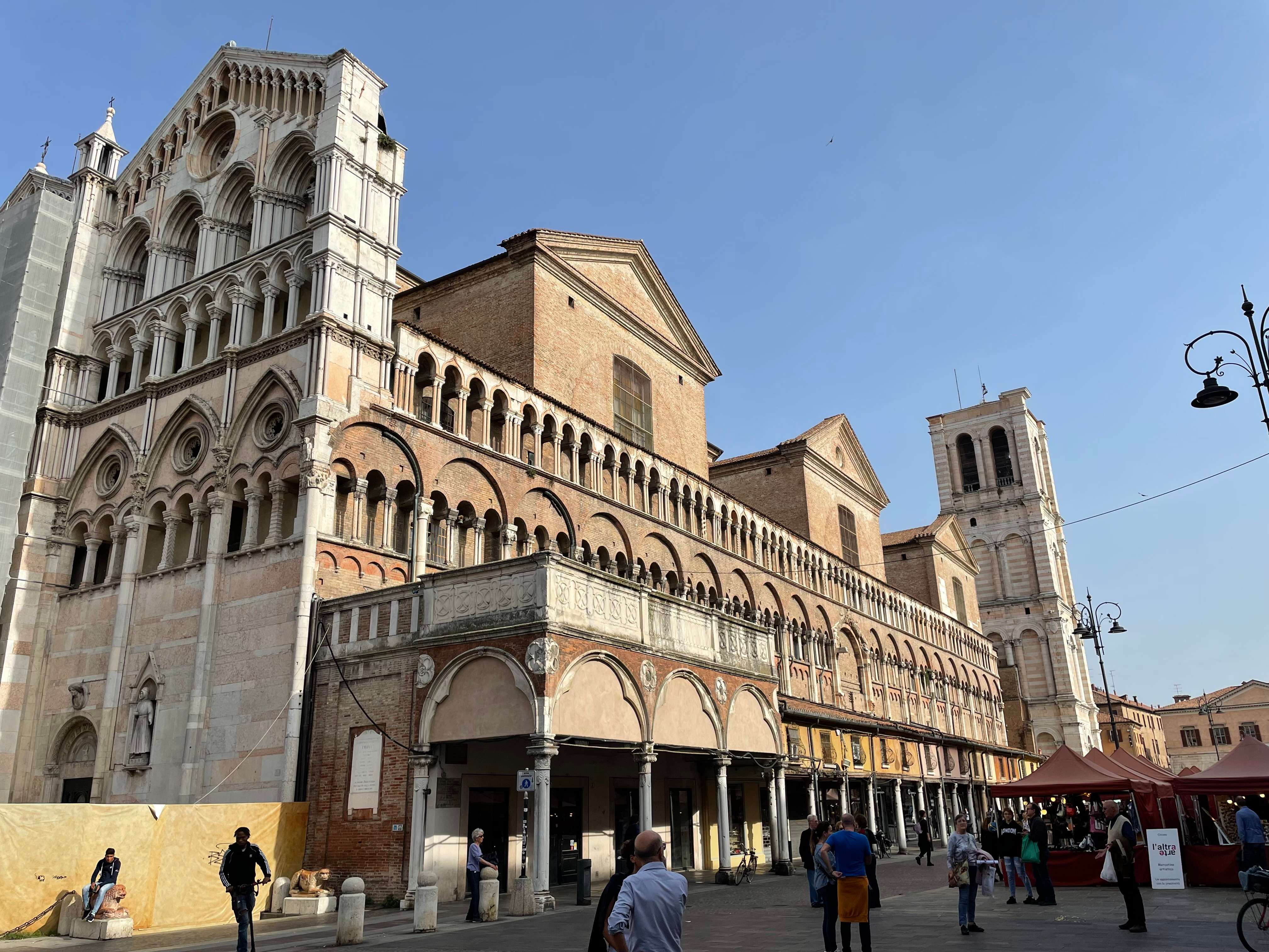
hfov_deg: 67.3
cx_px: 634
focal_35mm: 26
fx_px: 953
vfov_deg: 53.1
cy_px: 476
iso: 32
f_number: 1.6
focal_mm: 4.2
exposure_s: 1/3610
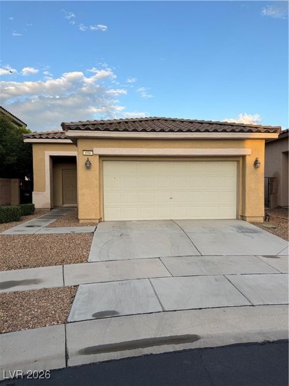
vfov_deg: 71.6
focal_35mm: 24
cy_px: 193
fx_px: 267
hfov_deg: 56.8
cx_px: 144
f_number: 1.78
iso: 80
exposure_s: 1/912
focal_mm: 6.76
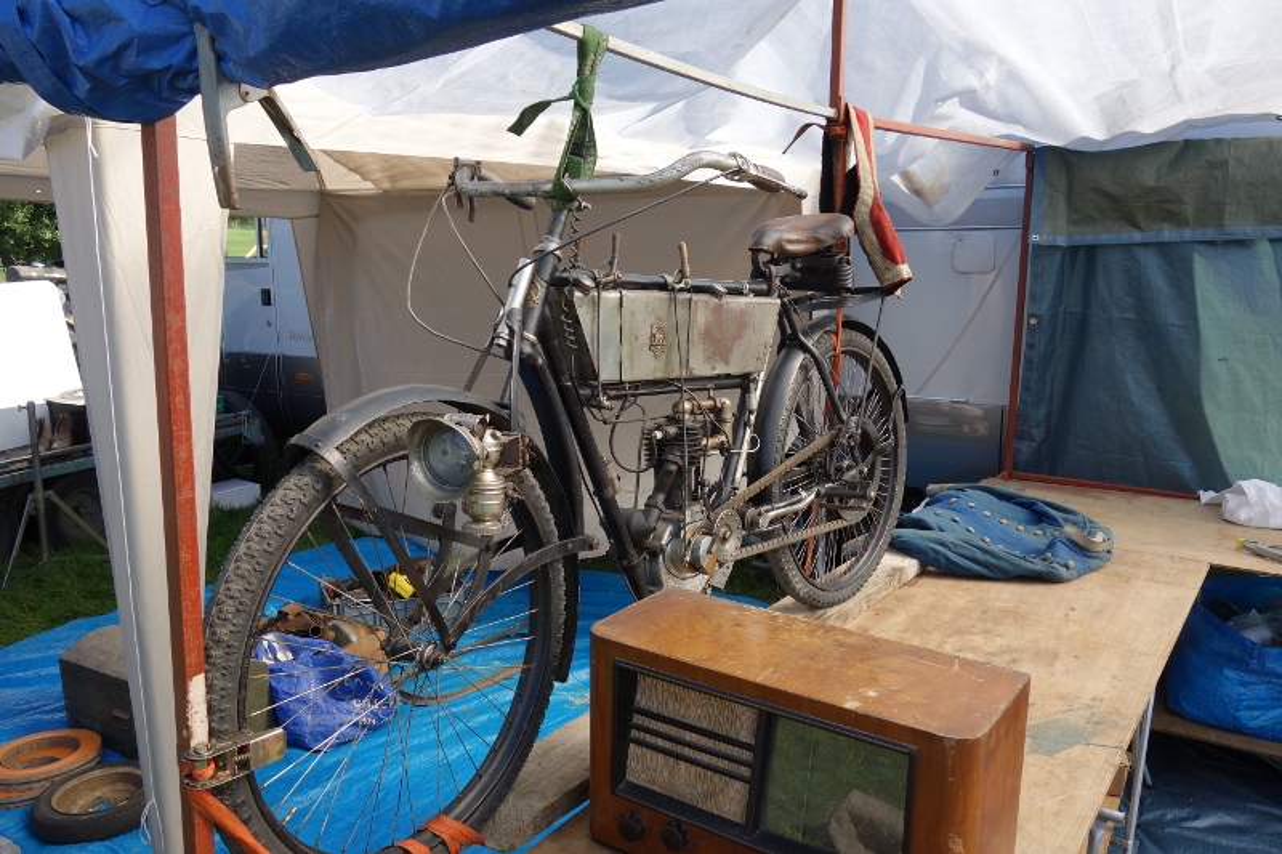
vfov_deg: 46.4
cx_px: 641
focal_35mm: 28
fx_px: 997
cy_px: 427
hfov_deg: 65.5
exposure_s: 1/160
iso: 125
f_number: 5.6
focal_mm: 10.4
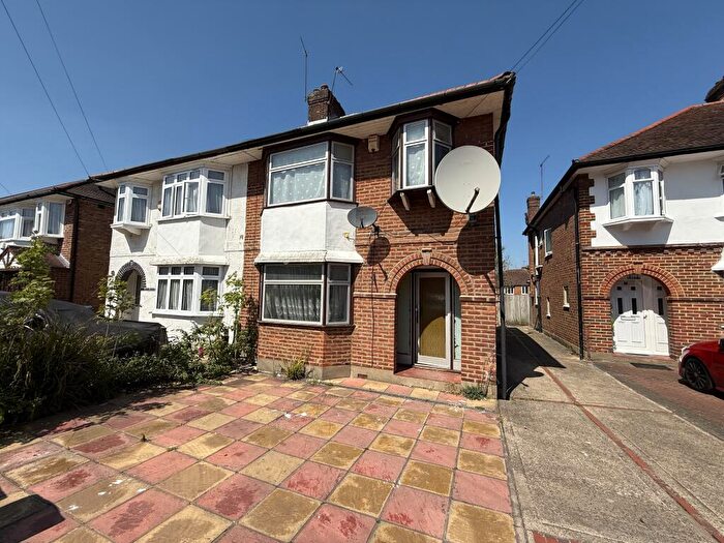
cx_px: 362
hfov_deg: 102.1
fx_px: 293
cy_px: 272
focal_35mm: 14
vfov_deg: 85.7
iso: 50
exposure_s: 1/2976
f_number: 2.2
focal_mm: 2.22
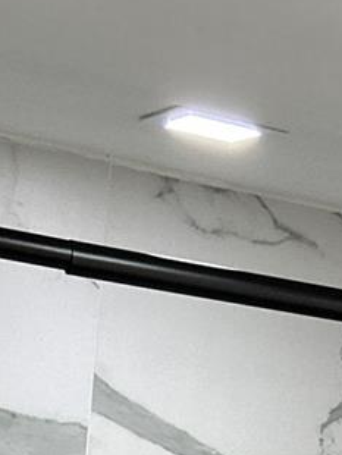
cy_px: 790
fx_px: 1526
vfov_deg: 15.0
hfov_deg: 12.5
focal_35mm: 116
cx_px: 389
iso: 40
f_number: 1.9
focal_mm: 2.69
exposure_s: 1/60
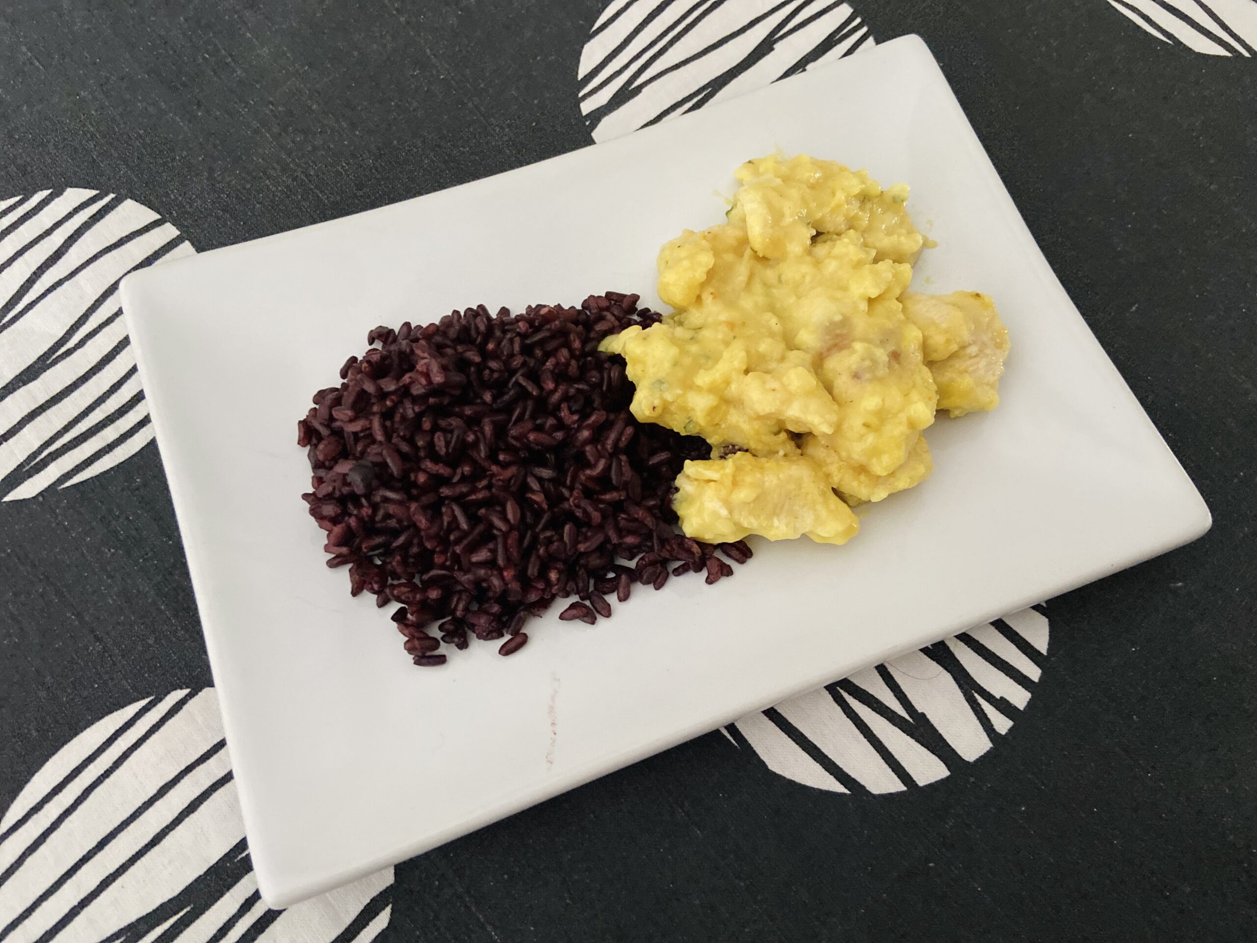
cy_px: 472
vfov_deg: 53.1
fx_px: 944
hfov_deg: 67.3
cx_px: 628
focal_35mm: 26
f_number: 1.8
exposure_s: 1/34
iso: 640
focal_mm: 4.25
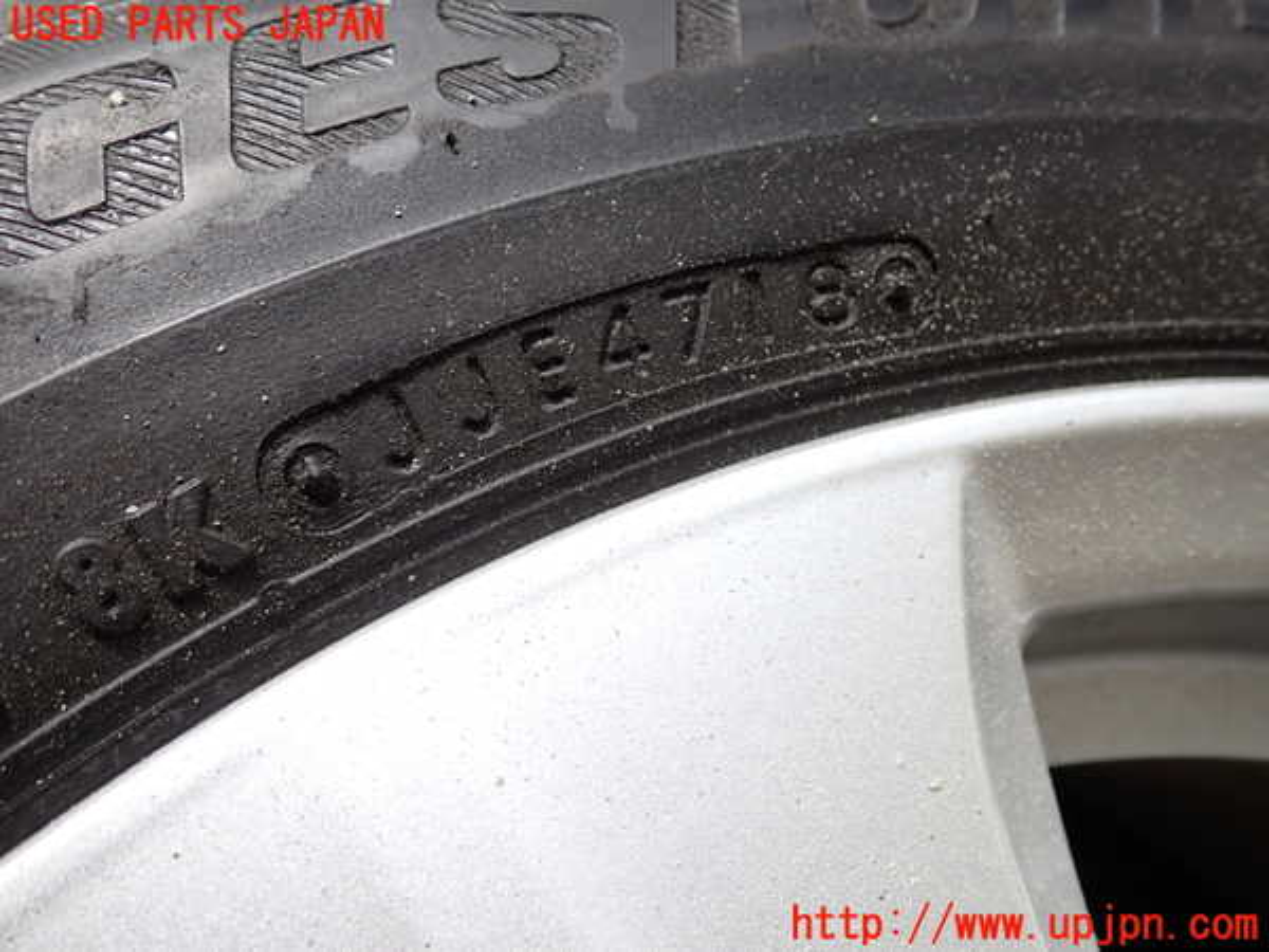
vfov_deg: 46.8
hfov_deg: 60.0
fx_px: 1100
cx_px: 634
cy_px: 476
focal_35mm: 30
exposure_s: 1/200
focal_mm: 5.4
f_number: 2.3
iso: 100
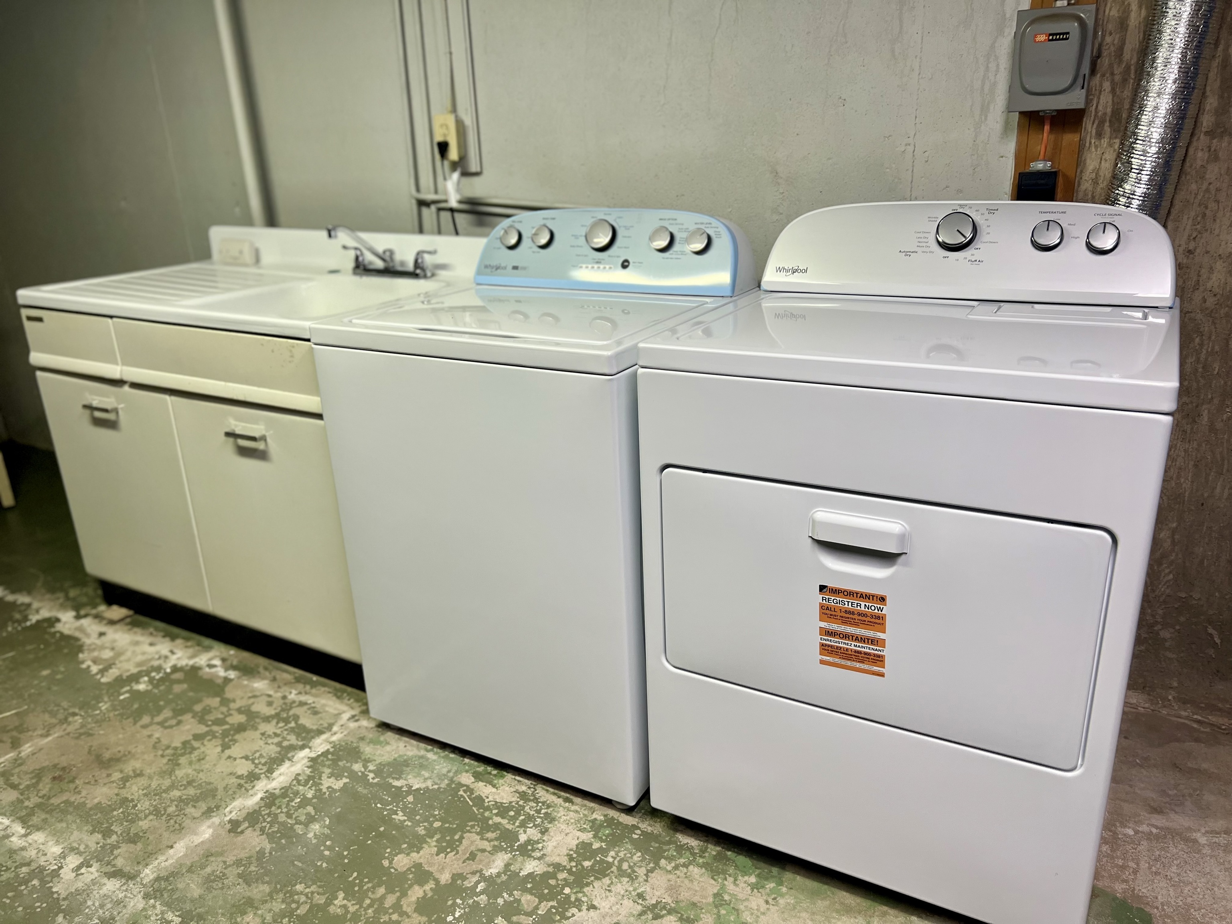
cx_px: 616
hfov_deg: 67.3
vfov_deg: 53.1
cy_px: 462
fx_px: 925
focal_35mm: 26
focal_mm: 5.7
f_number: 1.5
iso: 100
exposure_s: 1/120
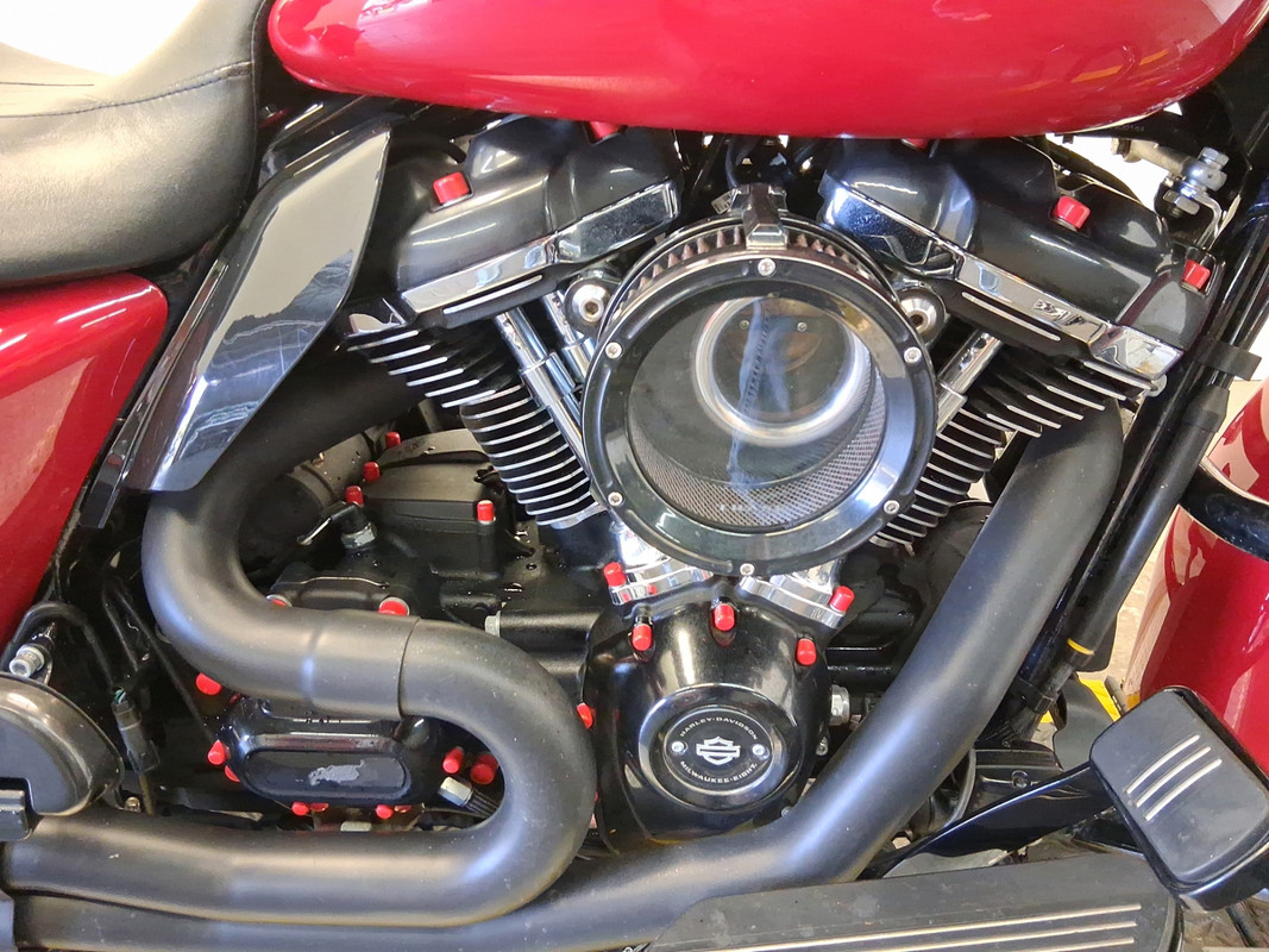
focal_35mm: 26
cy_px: 476
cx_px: 634
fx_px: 953
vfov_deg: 53.1
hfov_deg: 67.3
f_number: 1.8
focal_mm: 3.98
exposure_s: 1/40
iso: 516
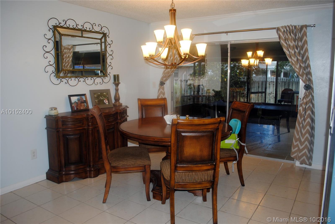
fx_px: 251
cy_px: 112
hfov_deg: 67.3
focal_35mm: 27
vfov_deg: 48.0
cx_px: 168
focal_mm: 18
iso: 200
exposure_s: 1/60
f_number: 3.5
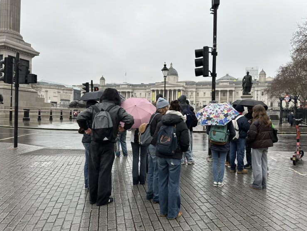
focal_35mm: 25
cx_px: 156
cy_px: 117
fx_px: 222
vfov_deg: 54.9
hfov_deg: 69.4
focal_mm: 6.86
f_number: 1.78
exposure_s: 1/498
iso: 80
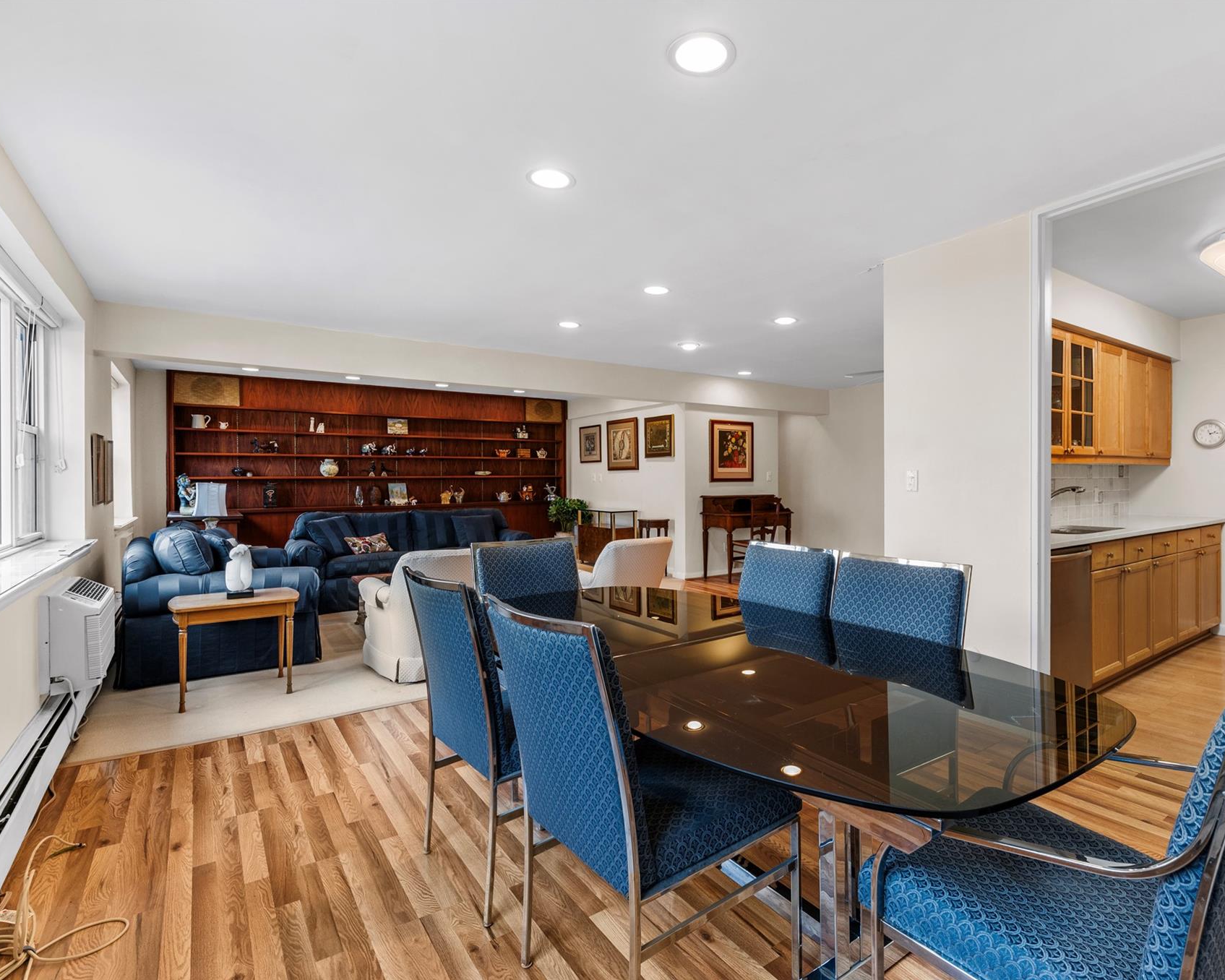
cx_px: 687
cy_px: 490
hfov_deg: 89.2
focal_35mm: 17
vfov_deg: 77.0
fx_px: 616
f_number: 8
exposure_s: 1/13
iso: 500
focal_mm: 15
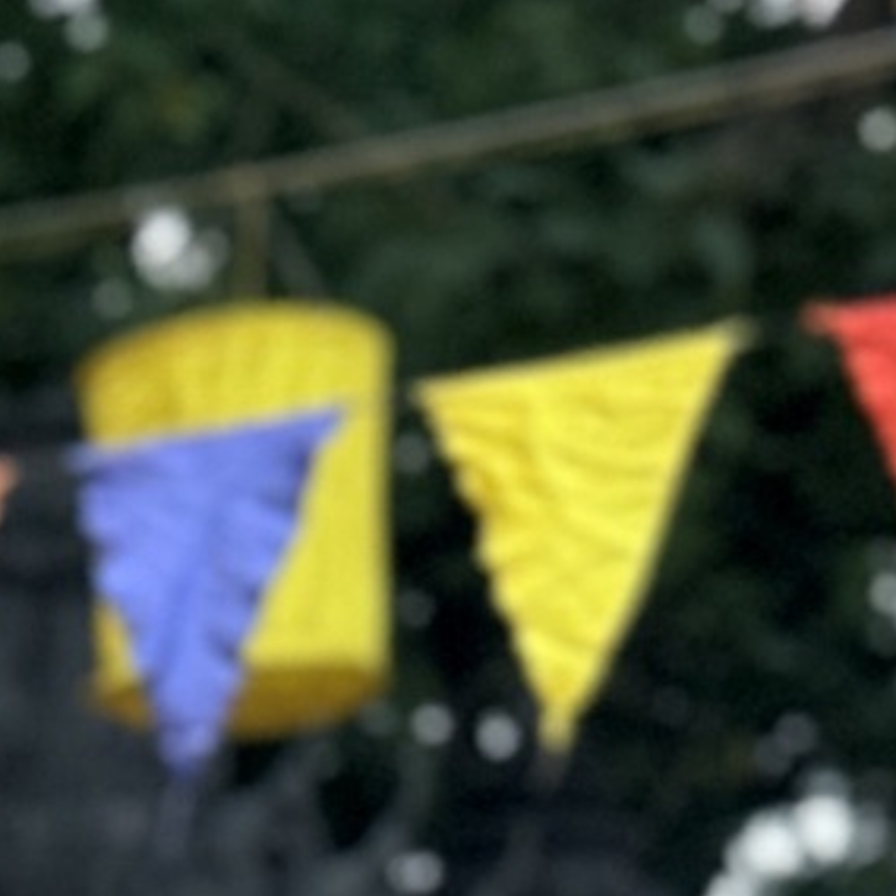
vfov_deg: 8.5
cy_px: 2019
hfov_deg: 8.0
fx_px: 5593
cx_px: -1710
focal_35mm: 191
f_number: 1.78
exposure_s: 1/555
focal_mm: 6.76
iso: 100
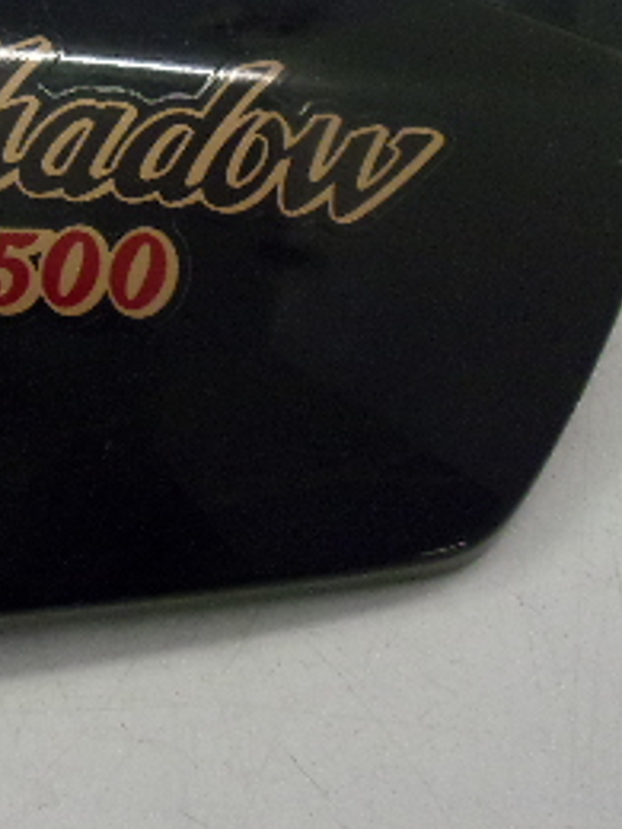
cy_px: 134
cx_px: 19
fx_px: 1414
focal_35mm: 59
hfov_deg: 23.9
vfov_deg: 31.6
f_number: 3.3
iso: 304
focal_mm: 4.3
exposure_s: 1/17
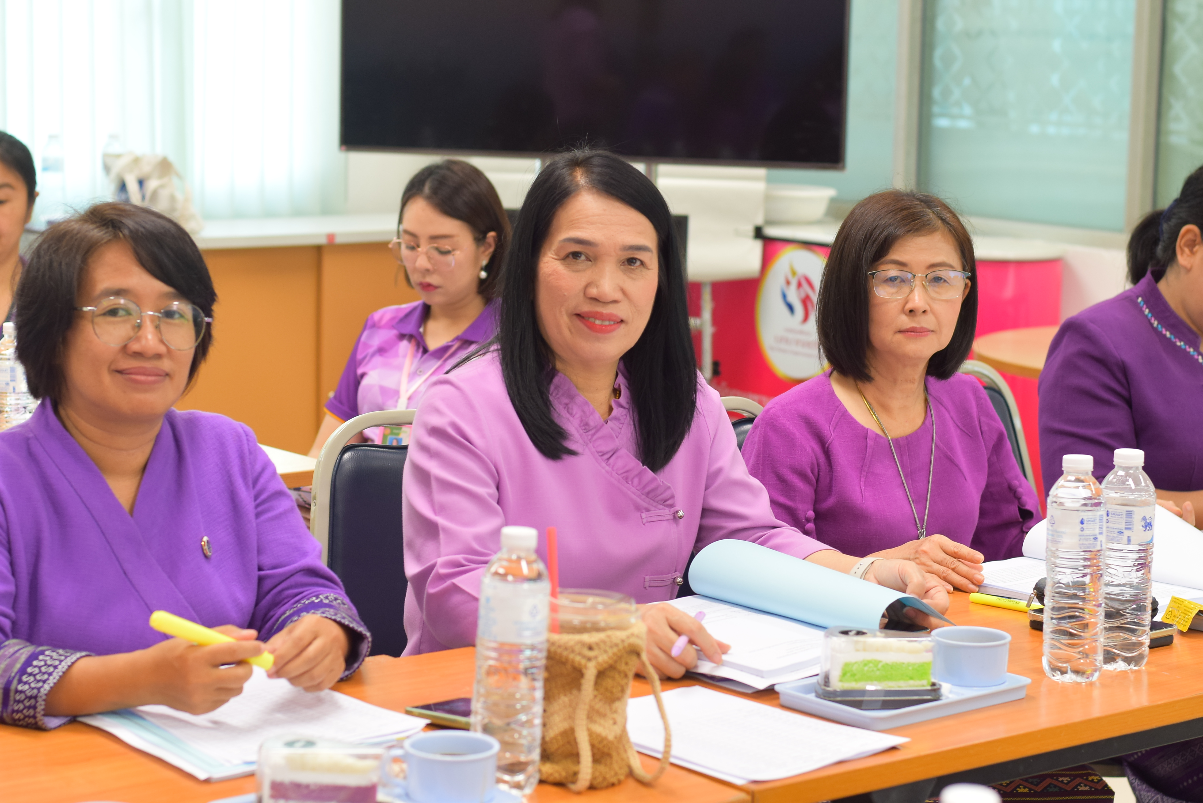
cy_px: 402
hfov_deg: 27.0
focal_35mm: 75
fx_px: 2507
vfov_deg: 18.2
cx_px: 602
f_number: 4
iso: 500
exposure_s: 1/60
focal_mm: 50
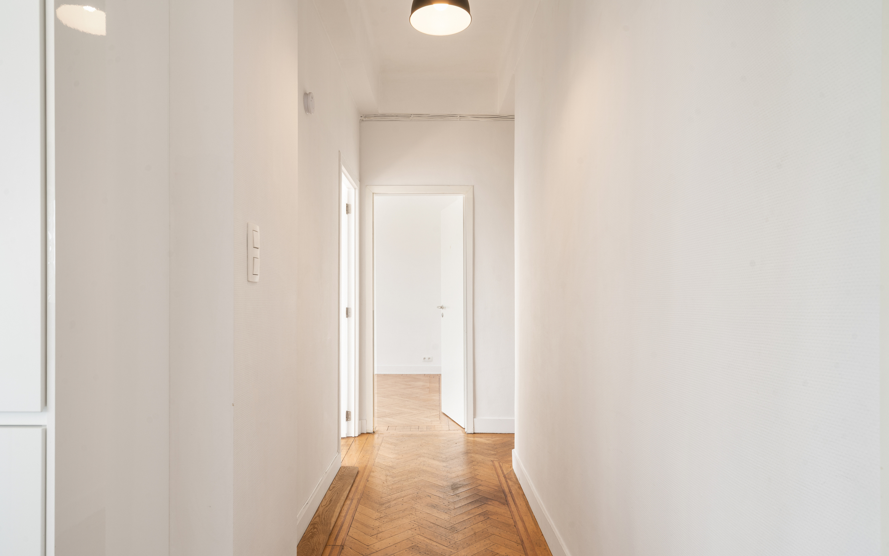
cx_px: 433
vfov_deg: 55.0
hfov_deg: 79.6
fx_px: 533
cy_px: 304
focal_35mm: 22
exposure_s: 1/3
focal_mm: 21
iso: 250
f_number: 11
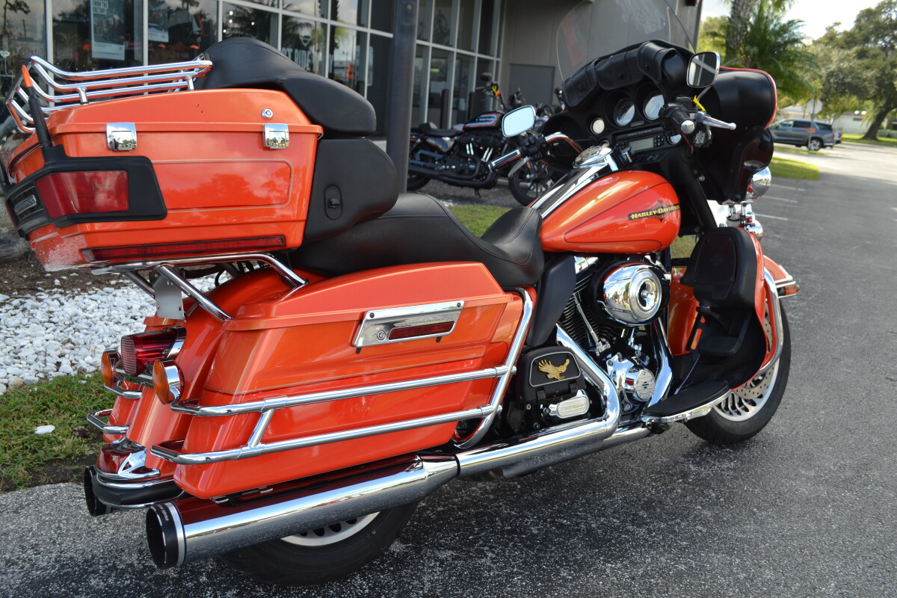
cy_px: 299
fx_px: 822
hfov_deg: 57.2
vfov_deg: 40.0
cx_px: 448
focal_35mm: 33
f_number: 5.6
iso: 100
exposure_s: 1/125
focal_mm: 22
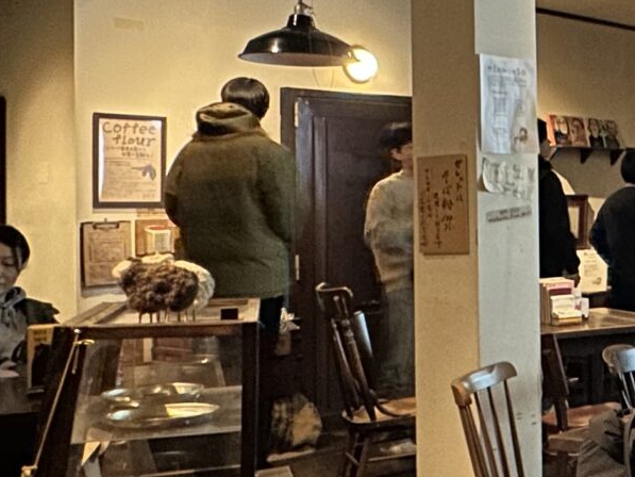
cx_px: 856
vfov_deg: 24.4
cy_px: 188
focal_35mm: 60
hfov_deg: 26.5
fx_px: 1101
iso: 320
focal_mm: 2.22
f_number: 2.2
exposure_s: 1/25
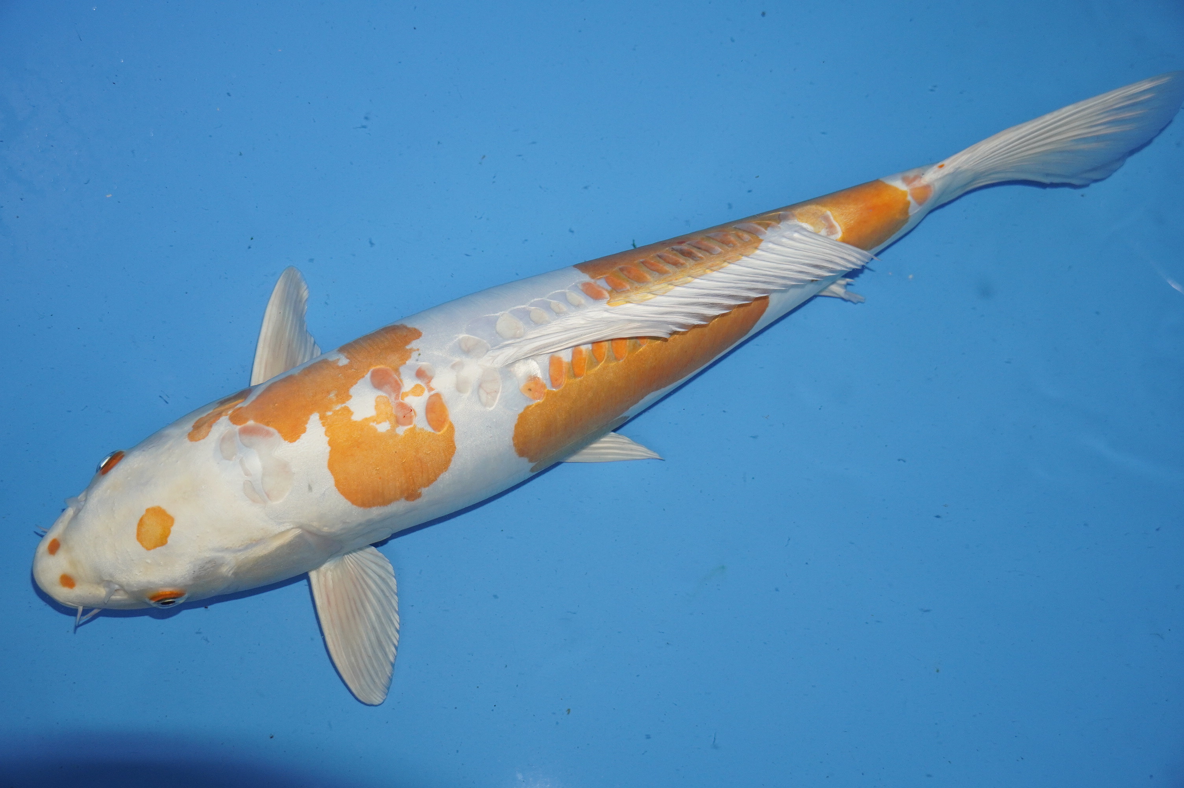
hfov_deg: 41.1
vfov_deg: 28.0
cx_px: 592
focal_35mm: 48
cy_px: 394
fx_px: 1577
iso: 800
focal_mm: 32
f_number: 4.5
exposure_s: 1/160
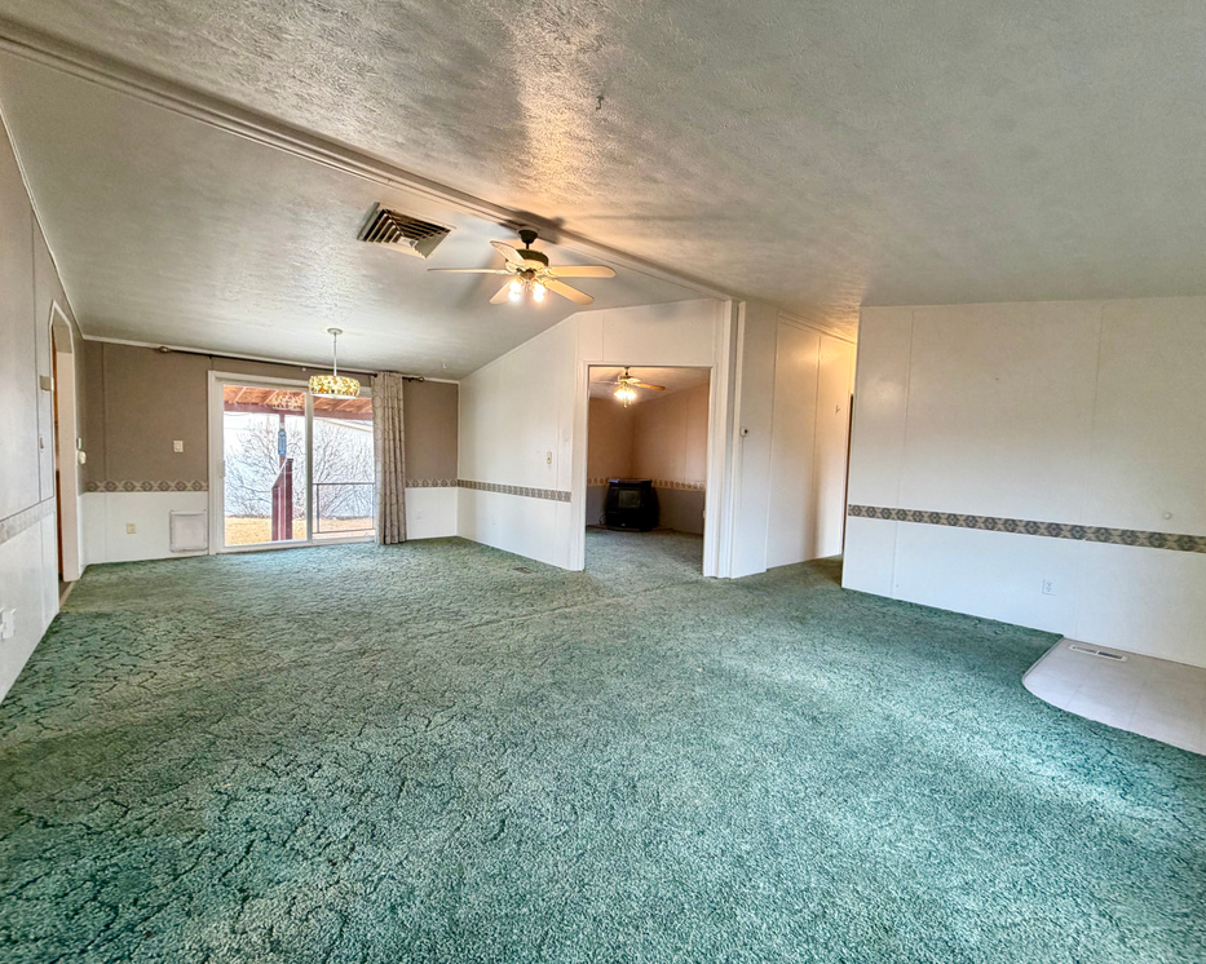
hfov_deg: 96.8
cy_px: 486
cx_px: 626
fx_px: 535
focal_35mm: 15
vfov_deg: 84.0
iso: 200
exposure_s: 1/60
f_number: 2.2
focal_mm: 2.22
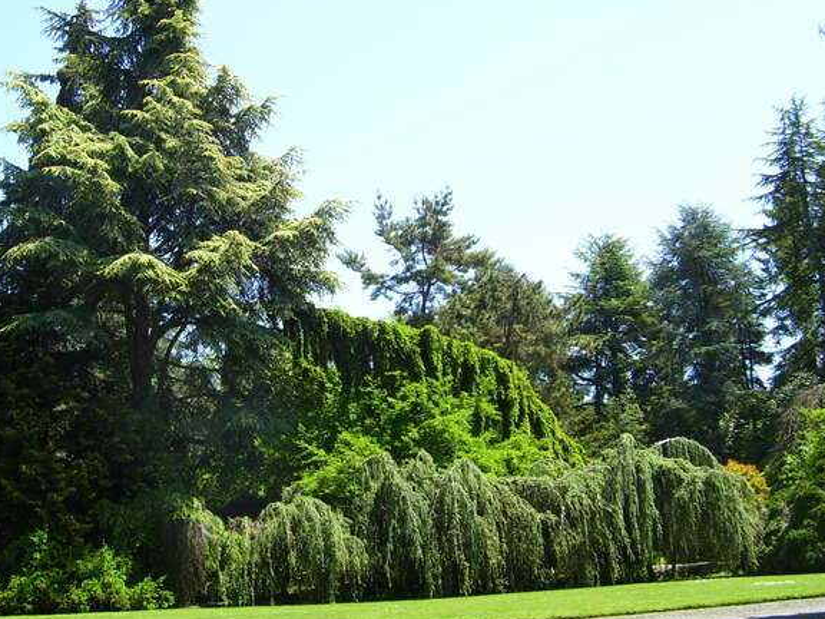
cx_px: 304
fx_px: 1192
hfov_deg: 37.9
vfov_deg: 29.0
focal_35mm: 50
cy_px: 219
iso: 80
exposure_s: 1/180
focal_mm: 6
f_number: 4.8
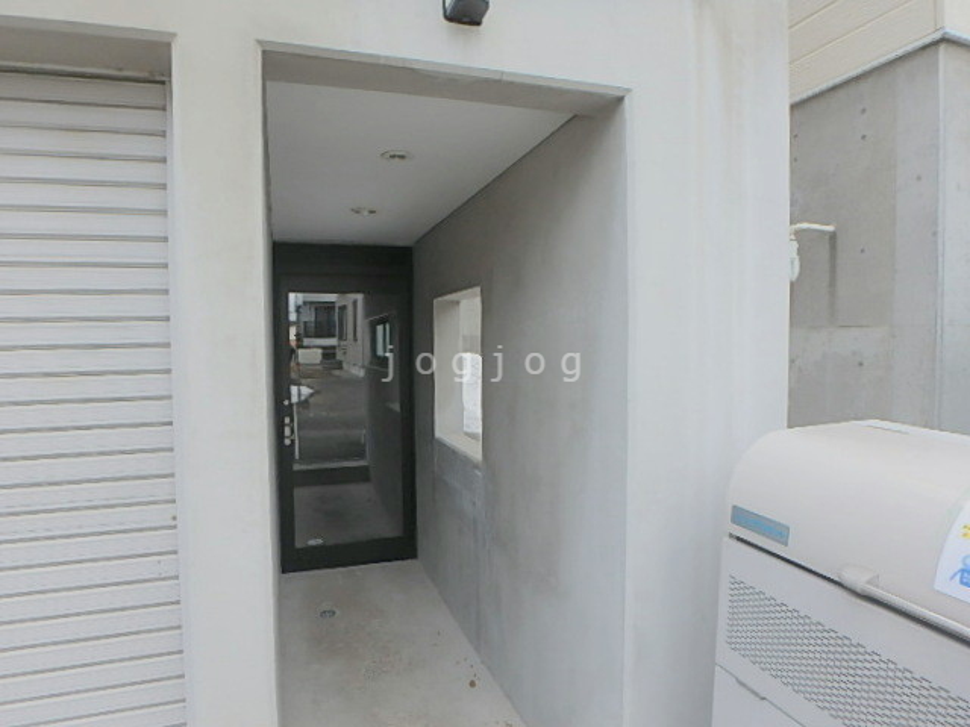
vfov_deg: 63.4
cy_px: 364
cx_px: 485
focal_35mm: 21
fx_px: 588
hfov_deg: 79.0
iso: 125
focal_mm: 3.7
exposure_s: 1/320
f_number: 3.5
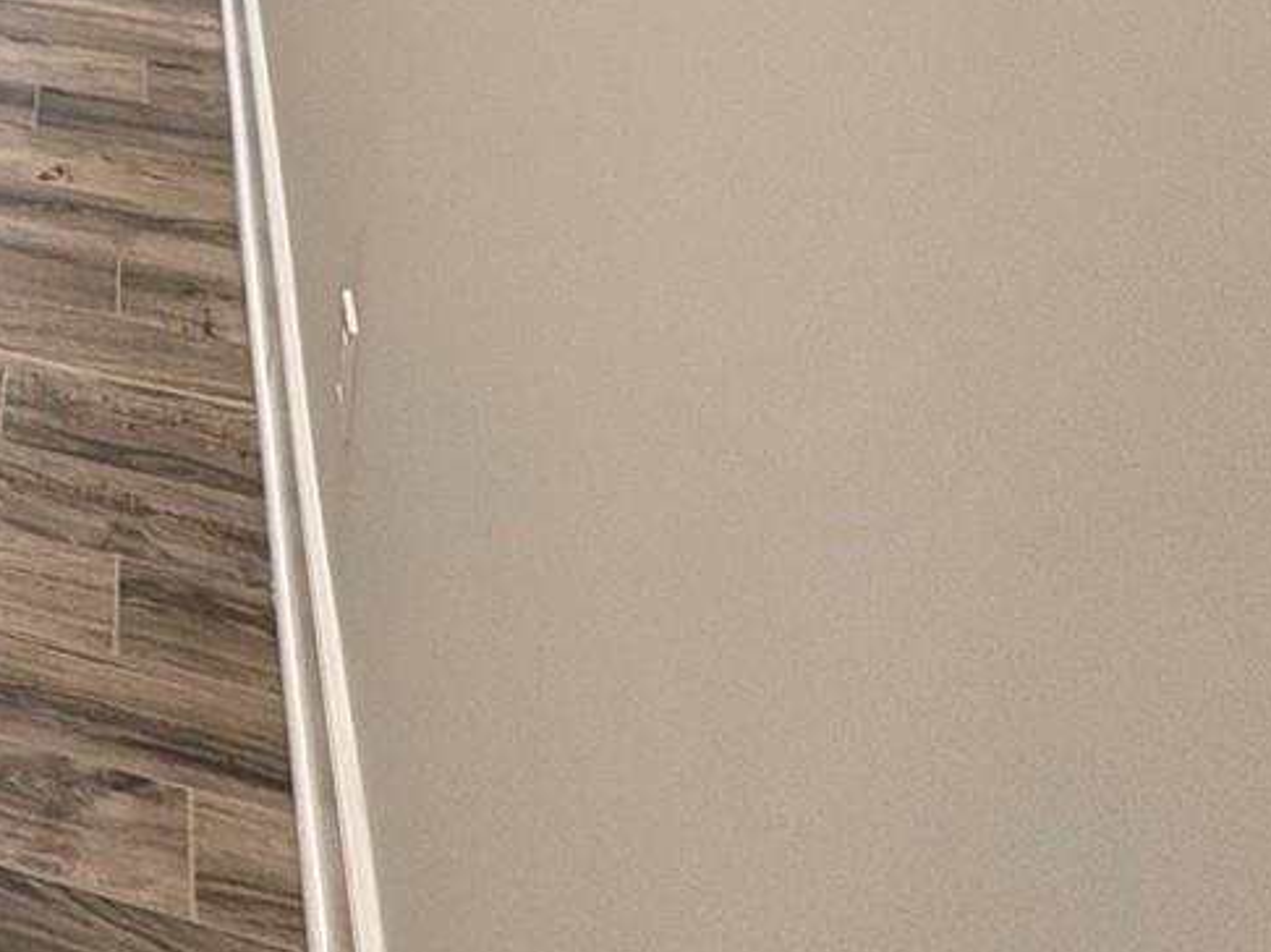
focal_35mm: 59
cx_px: -680
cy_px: -659
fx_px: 2165
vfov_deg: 19.7
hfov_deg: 24.6
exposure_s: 1/60
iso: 160
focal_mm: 2.22
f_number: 2.2
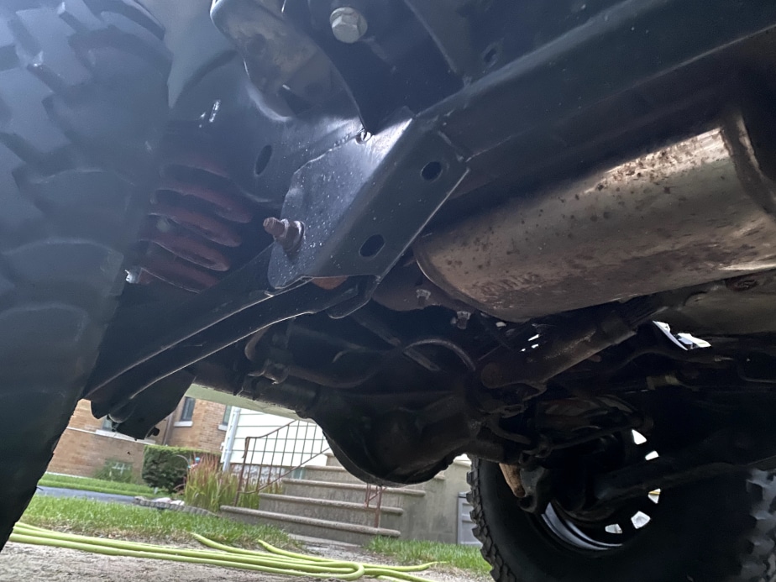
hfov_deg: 67.3
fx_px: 583
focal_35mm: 26
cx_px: 388
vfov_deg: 53.1
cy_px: 291
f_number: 1.8
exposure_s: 1/24
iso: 1000
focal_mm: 4.25
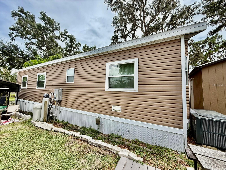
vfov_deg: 85.7
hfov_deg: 102.1
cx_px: 113
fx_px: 91
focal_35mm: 14
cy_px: 85
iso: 50
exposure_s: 1/1211
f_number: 2.2
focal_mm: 2.22
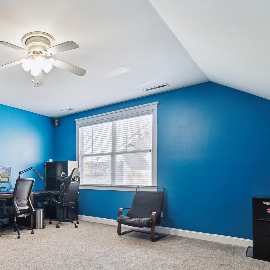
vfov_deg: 59.5
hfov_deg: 55.0
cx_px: 41
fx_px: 229
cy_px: 180
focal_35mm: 26
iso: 160
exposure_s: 1/4
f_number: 7.1
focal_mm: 15
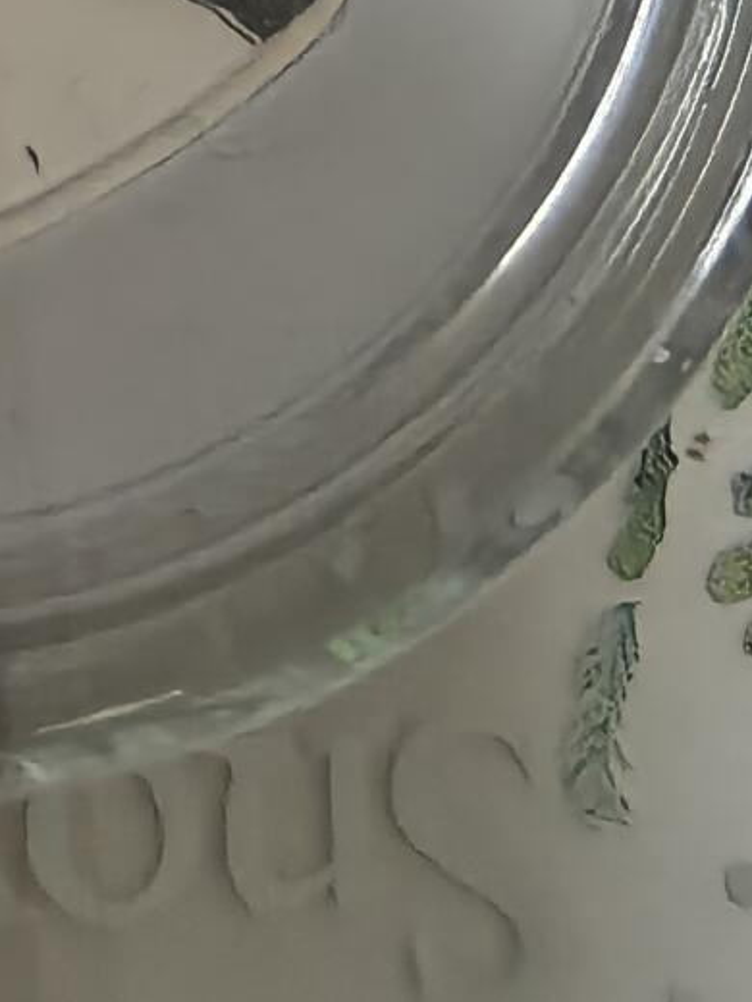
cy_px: -617
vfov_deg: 19.6
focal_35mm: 83
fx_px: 2404
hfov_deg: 16.8
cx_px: -226
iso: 200
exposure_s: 1/100
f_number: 2.2
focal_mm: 1.68
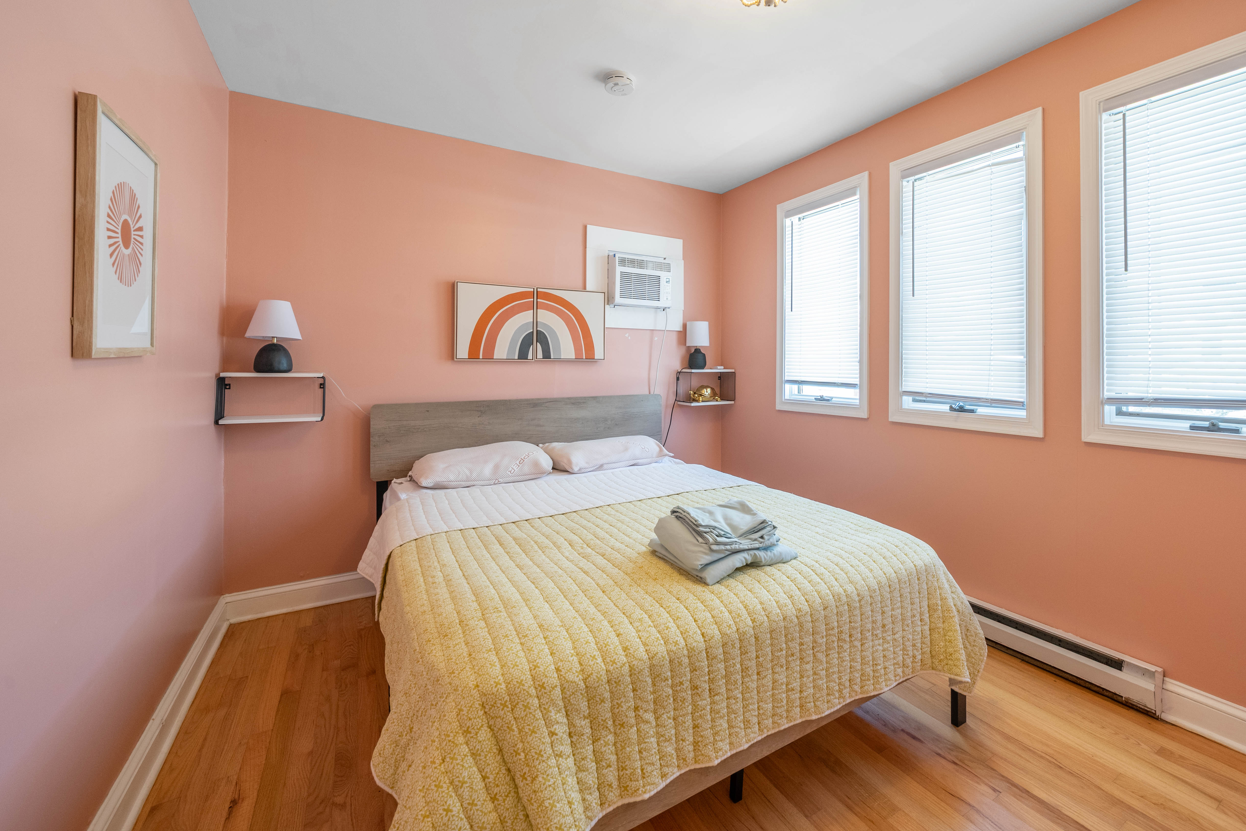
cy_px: 360
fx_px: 519
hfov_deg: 100.0
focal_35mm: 15
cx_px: 689
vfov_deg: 76.9
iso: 640
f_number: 8
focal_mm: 13
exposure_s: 1/50
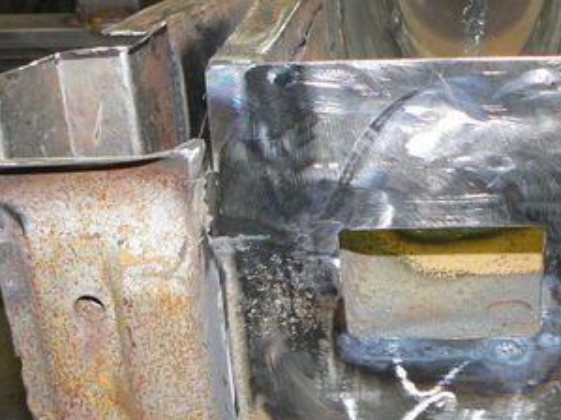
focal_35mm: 77
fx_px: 1247
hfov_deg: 25.0
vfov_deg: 19.1
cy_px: 249
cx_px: 437
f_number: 2.8
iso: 100
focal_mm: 6
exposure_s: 1/30
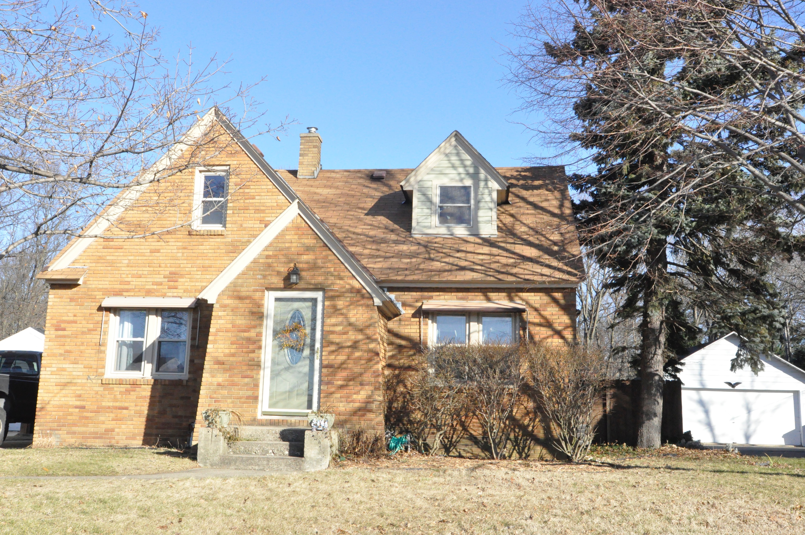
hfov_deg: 53.2
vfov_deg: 36.8
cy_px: 268
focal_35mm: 36
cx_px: 402
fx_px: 804
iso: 3200
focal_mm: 24
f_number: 16
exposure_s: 1/1000
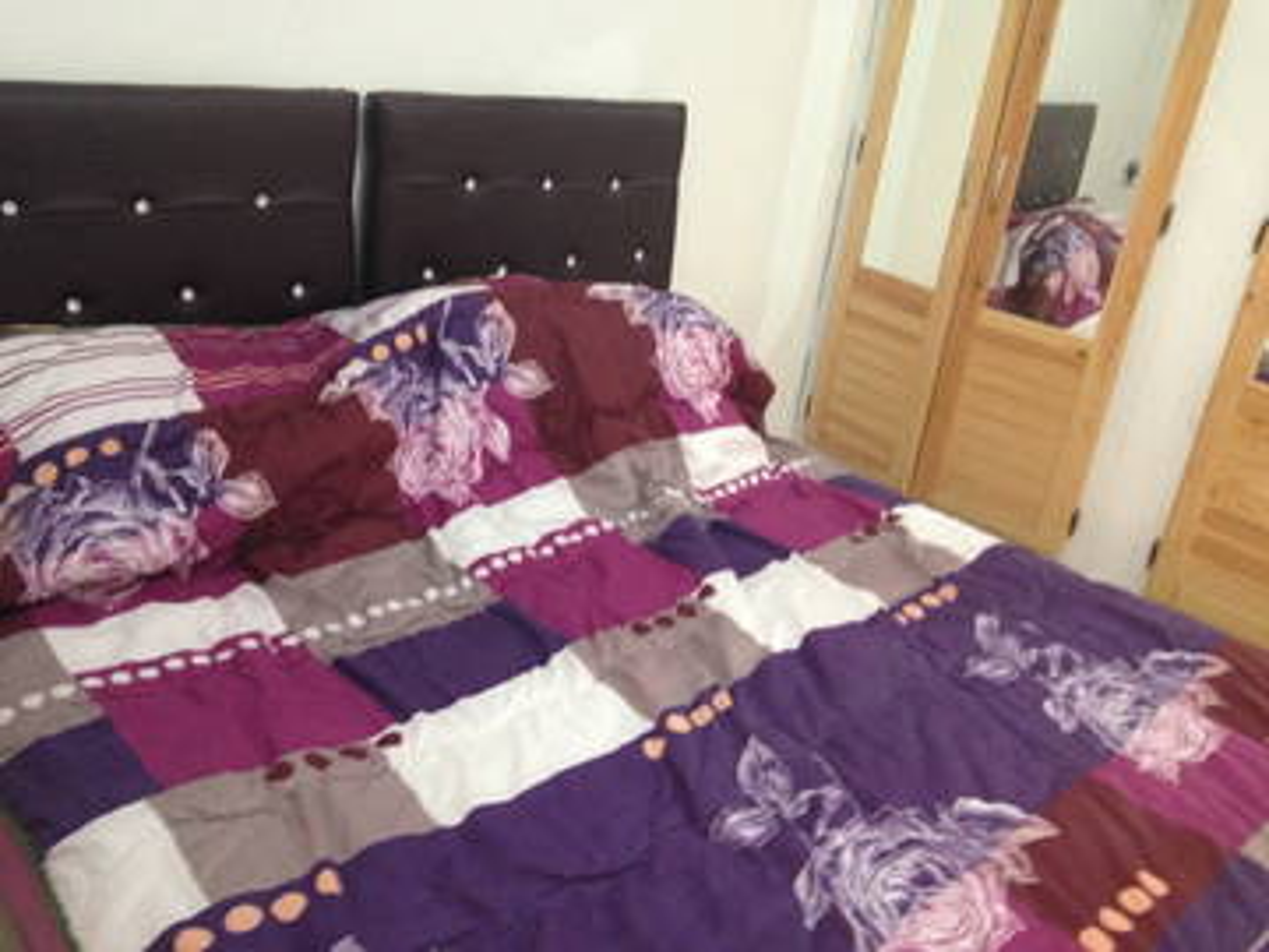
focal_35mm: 33
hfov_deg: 55.4
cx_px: 634
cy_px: 476
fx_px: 1210
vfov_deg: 42.9
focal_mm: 4.12
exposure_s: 1/20
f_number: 2.4
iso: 320
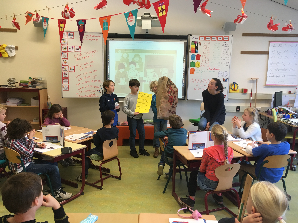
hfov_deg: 61.7
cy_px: 112
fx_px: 250
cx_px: 149
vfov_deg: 48.2
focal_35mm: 29
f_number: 2.2
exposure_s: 1/33
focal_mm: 4.15
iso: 80
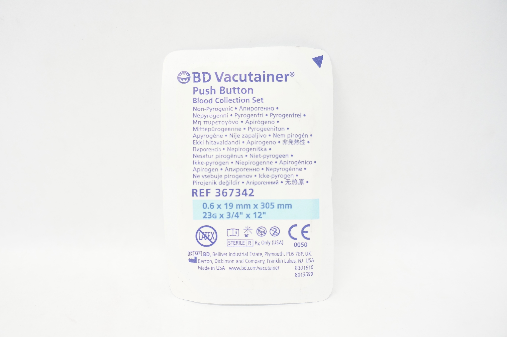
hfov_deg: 67.4
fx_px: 380
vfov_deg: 47.8
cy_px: 168
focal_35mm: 27
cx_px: 254
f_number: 4.5
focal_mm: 18
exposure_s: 1/100
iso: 800
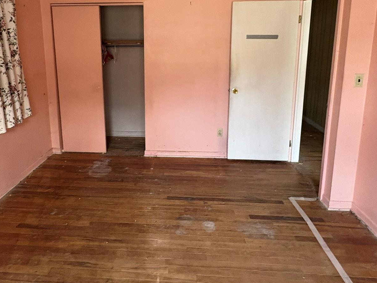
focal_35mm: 24
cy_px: 84
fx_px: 261
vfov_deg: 55.1
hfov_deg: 71.3
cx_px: 165
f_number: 2.2
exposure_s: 1/67
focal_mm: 2.22
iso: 250
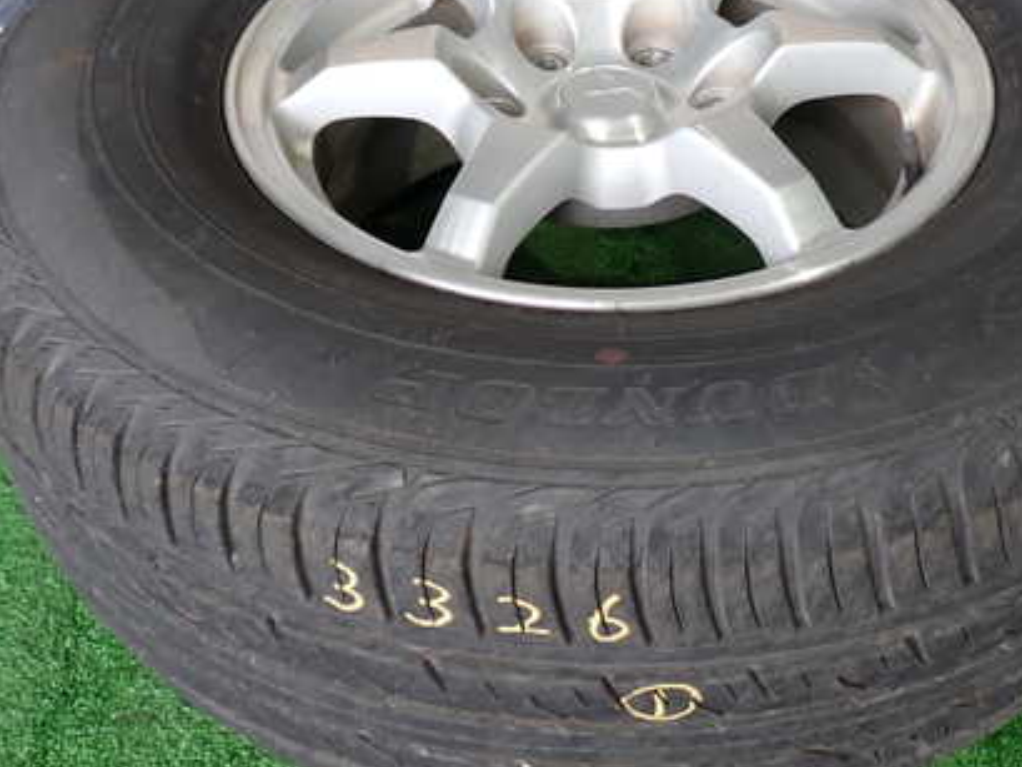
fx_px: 1299
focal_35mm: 44
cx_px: 585
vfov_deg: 32.8
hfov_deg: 42.8
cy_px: 310
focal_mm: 5.4
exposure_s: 1/60
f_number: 2.3
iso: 160
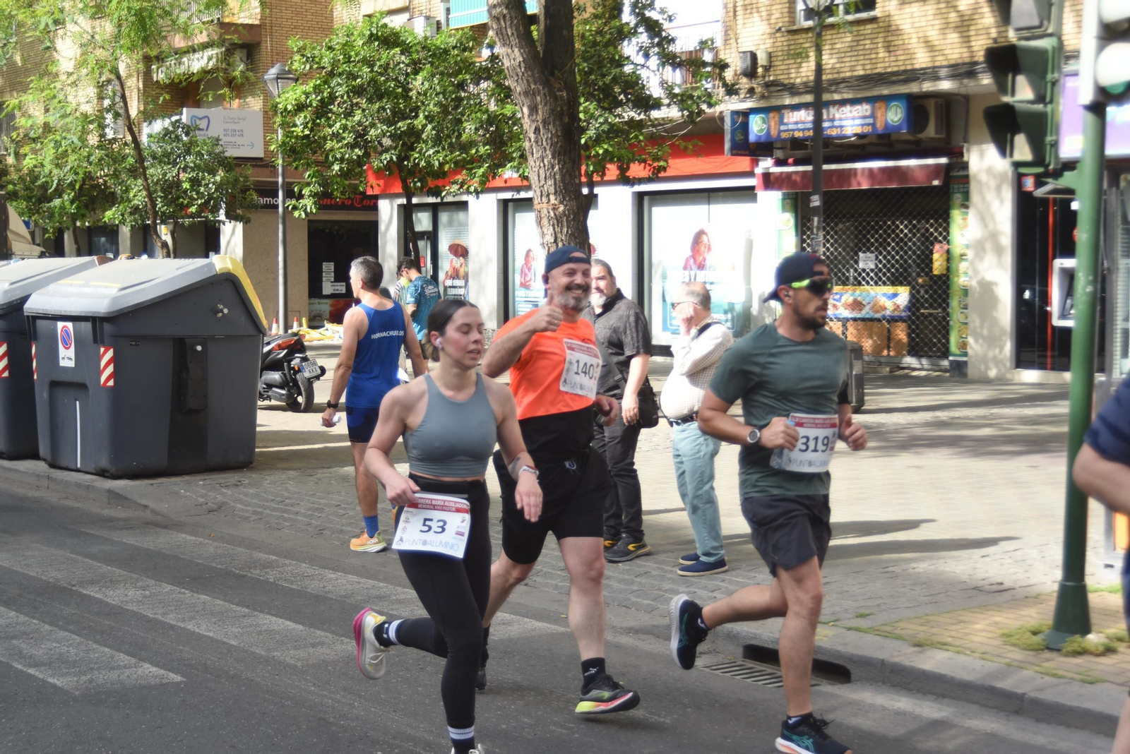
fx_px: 1947
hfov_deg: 32.4
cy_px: 377
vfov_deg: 21.9
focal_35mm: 62
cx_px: 565
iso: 400
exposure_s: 1/640
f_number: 6.3
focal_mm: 62
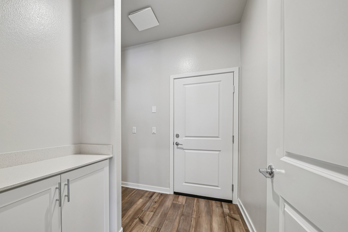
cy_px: 128
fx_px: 145
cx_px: 150
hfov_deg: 99.8
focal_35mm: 15
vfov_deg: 77.1
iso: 400
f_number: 8
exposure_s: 1/6
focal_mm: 13
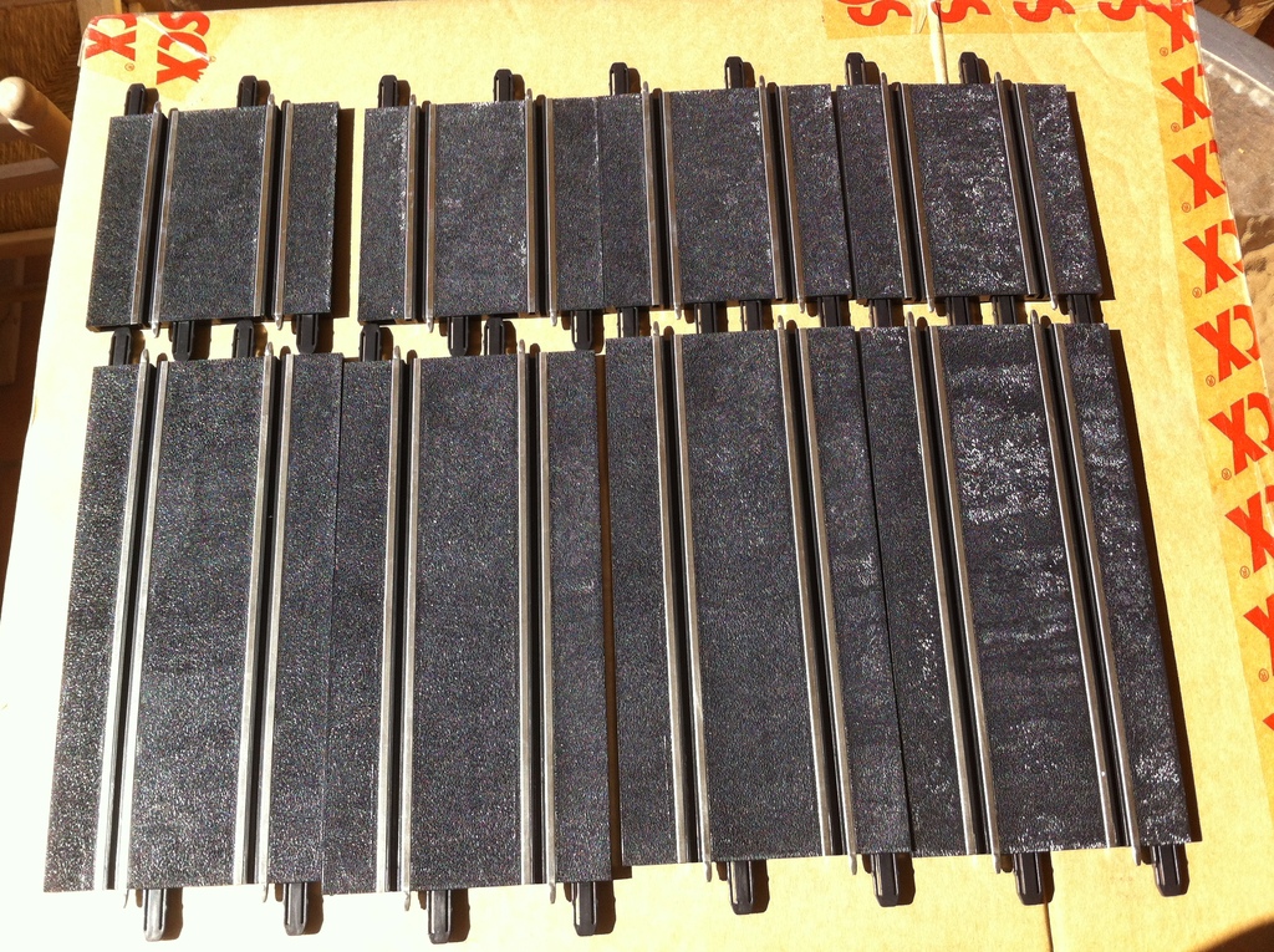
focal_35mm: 35
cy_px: 476
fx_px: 1286
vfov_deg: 40.6
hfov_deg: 52.7
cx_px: 637
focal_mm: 3.85
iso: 80
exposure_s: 1/616
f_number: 2.8
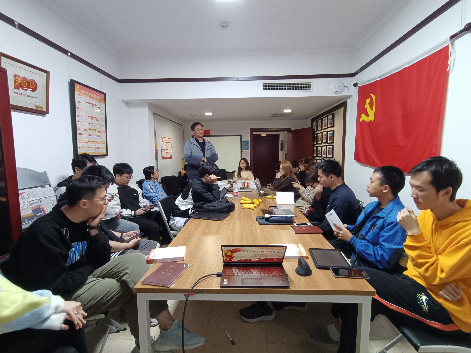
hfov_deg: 91.0
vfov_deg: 74.7
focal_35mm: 17
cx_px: 236
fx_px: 231
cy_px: 176
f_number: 2.4
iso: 509
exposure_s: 1/25
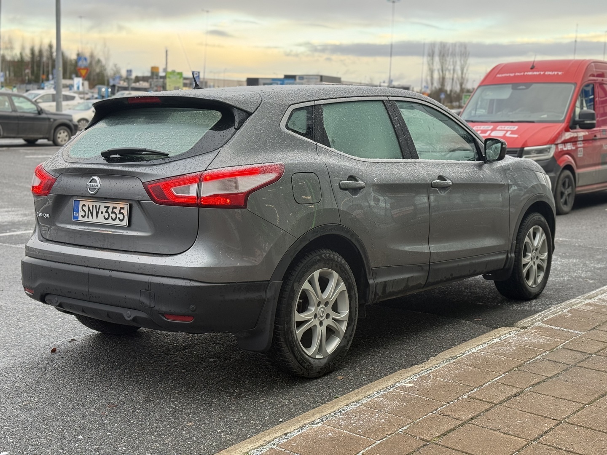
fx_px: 842
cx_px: 304
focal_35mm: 48
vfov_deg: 30.3
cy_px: 228
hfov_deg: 39.7
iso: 64
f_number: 1.78
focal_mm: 6.76
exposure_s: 1/121
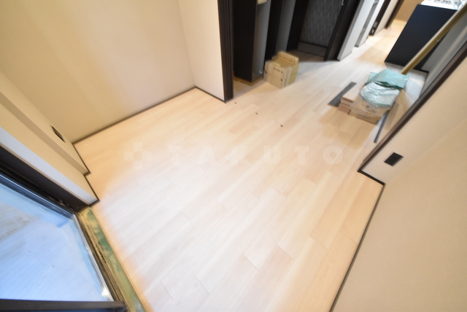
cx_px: 234
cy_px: 156
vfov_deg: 90.1
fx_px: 156
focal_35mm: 12
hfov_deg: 112.6
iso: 1600
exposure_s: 1/13
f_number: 4.5
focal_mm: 8
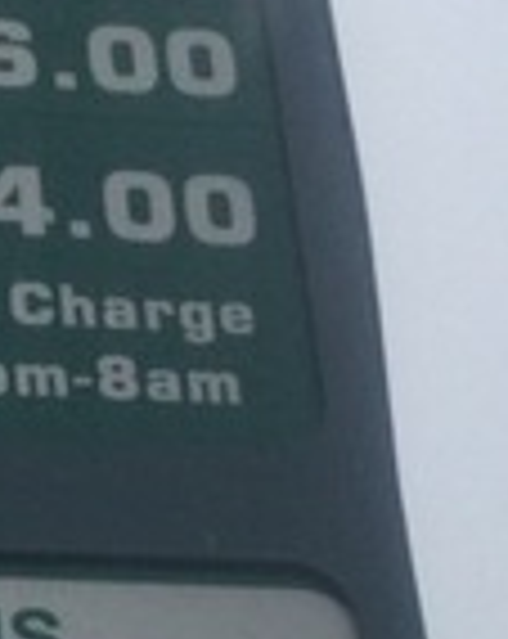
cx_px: -265
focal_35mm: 171
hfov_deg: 8.8
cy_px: 428
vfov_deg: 11.3
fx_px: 3224
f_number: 2.4
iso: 25
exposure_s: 1/849
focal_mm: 3.3
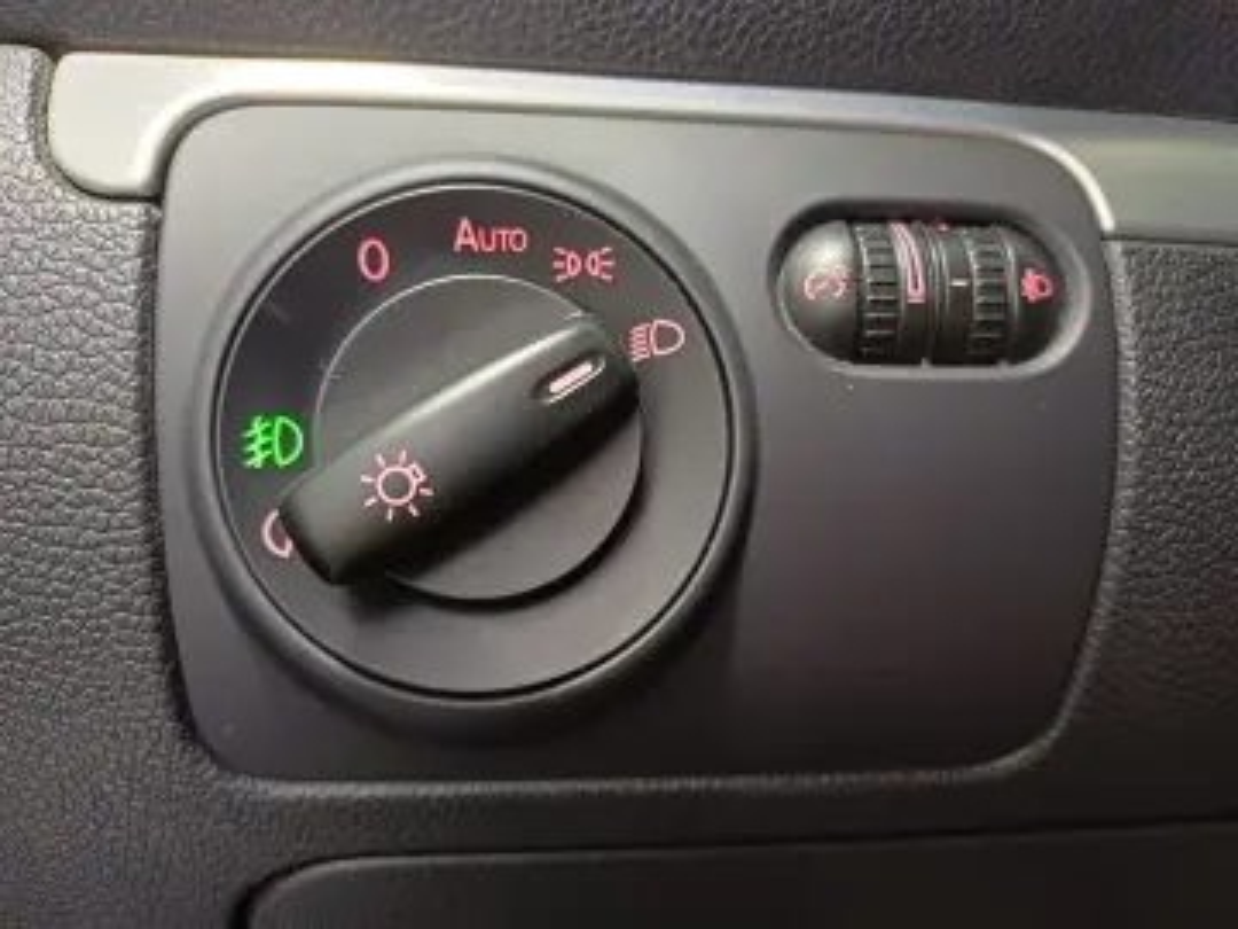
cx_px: 619
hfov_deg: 69.4
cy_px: 464
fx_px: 894
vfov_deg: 54.9
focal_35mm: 25
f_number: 1.8
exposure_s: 1/25
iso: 400
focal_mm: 4.65
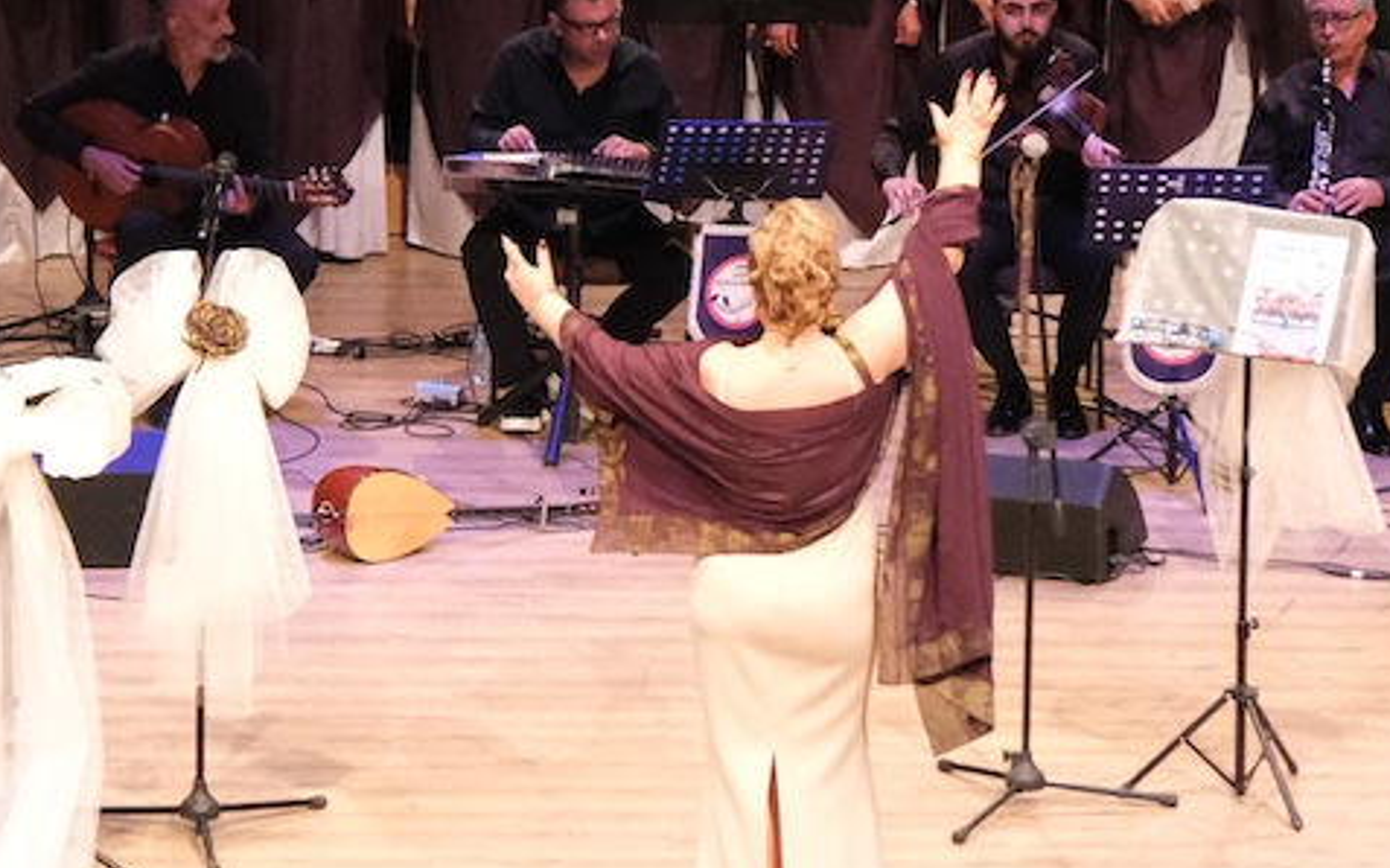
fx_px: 6629
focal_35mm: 175
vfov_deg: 7.5
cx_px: 498
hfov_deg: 12.0
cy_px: 74
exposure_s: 1/800
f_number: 4
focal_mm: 42.9
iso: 10000
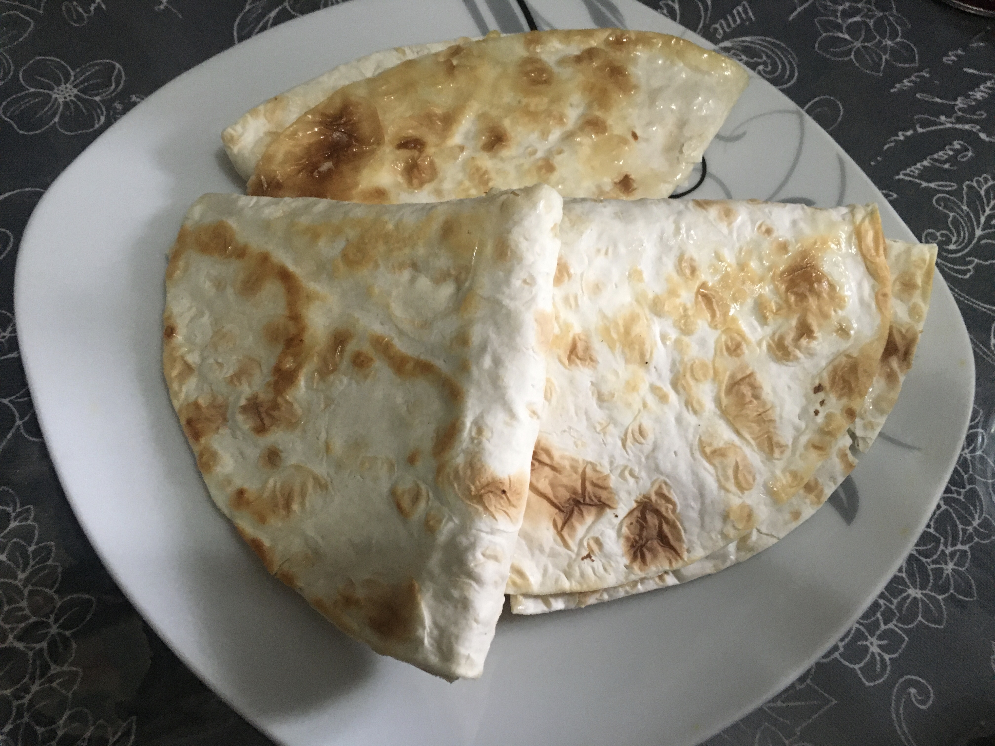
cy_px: 373
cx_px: 498
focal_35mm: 29
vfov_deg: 48.2
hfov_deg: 61.7
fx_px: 834
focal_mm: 4.15
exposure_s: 1/25
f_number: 2.2
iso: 200
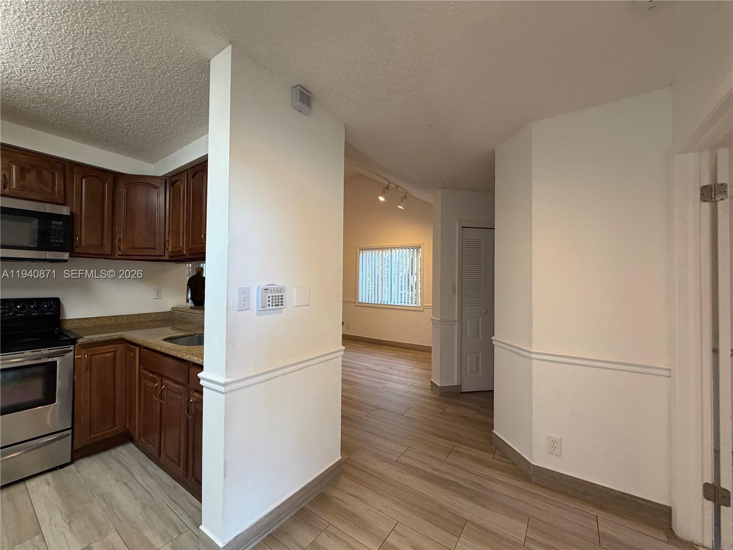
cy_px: 275
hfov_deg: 102.1
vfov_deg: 85.7
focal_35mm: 14
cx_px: 366
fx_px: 296
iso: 200
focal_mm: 2.22
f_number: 2.2
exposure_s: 1/60
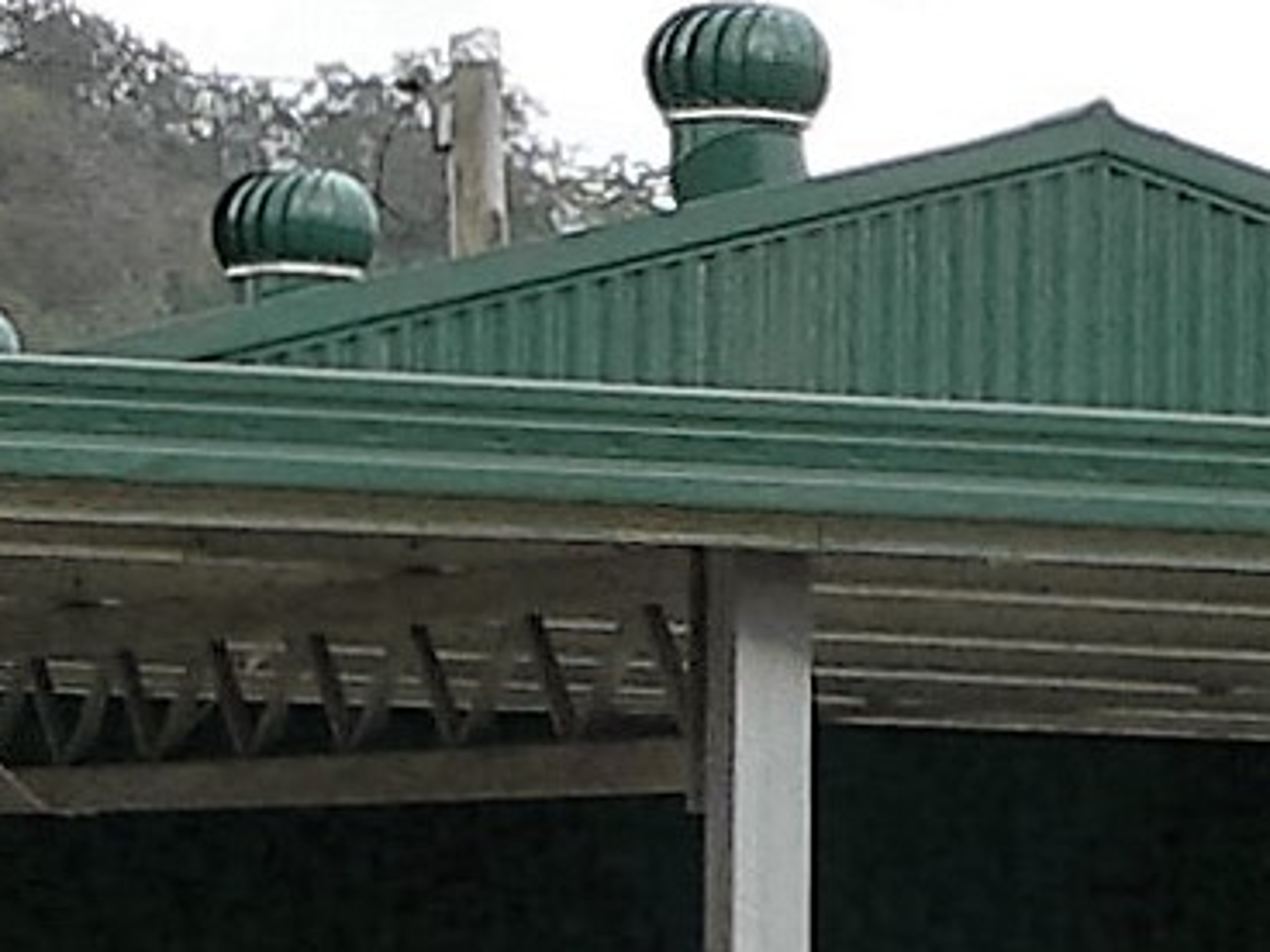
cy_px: 1433
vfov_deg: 5.9
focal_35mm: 249
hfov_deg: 8.0
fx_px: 9135
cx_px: 706
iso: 80
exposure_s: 1/125
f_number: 4
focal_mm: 6
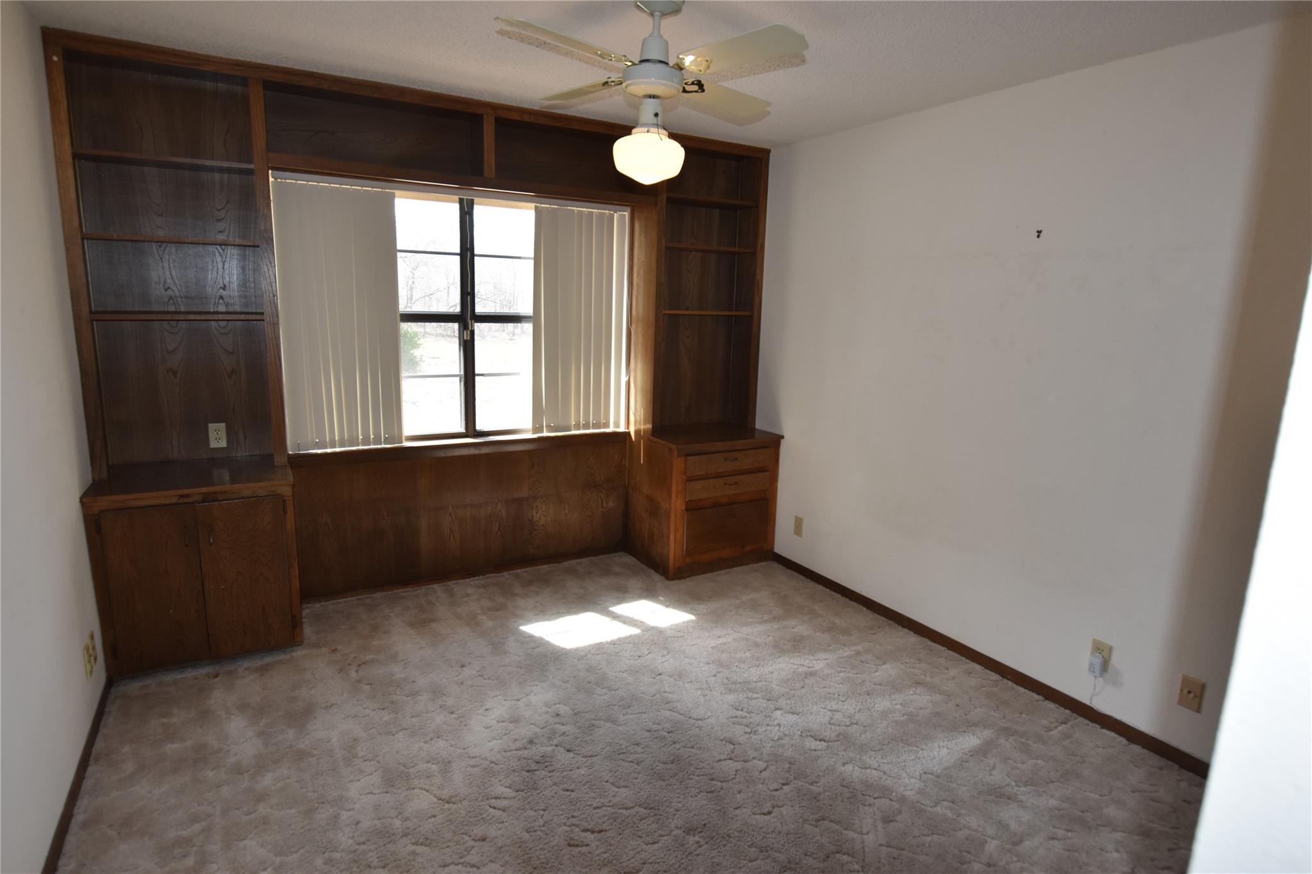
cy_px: 437
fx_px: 711
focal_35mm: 20
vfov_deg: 63.2
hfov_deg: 85.4
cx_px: 656
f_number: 5.6
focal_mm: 13
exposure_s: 1/125
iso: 400
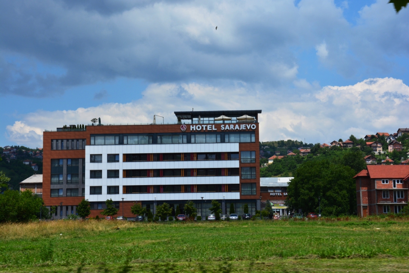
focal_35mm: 68
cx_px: 204
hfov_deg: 29.9
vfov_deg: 20.2
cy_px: 136
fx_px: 767
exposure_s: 1/640
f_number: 10
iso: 400
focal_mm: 45
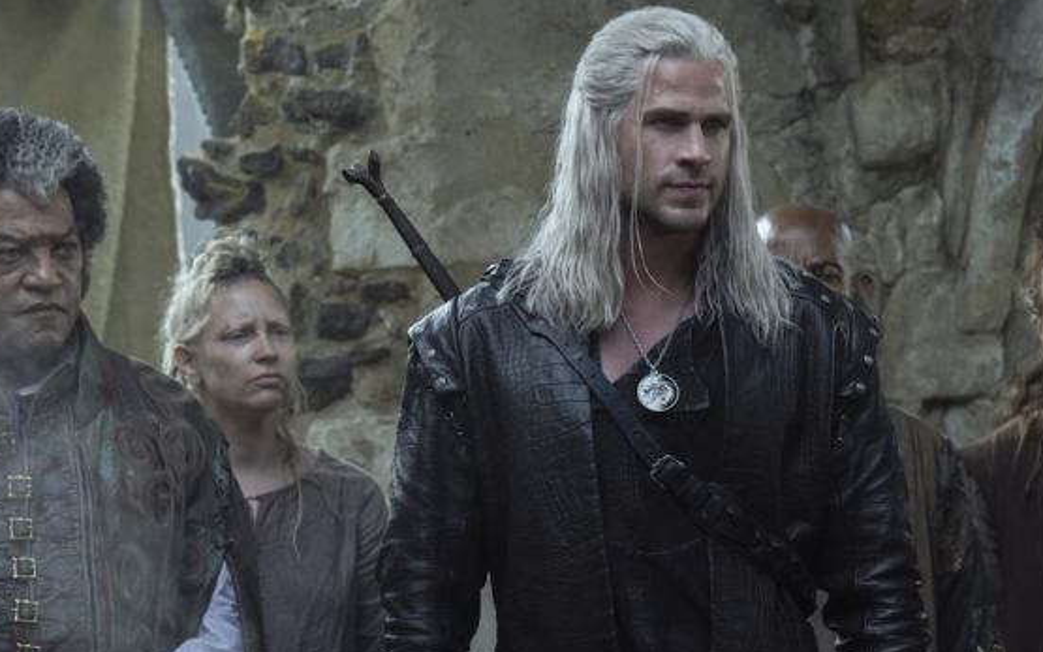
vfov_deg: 7.2
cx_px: 799
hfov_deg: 11.4
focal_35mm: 183
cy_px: 541
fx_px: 5202
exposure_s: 1/640
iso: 640
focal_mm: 83
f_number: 4.5
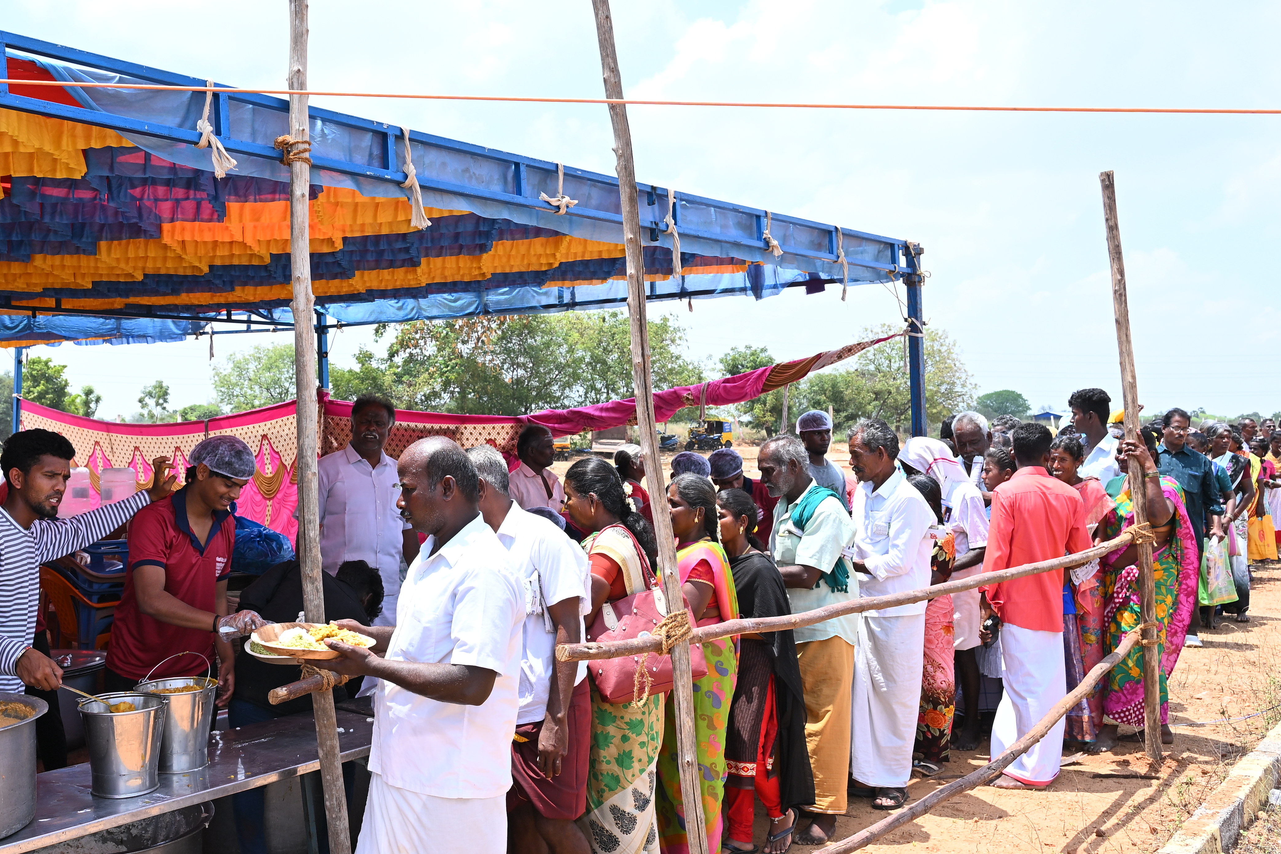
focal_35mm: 35
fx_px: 1245
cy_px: 437
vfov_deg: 37.9
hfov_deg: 53.6
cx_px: 453
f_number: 7.1
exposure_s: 1/320
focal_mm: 24
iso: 200
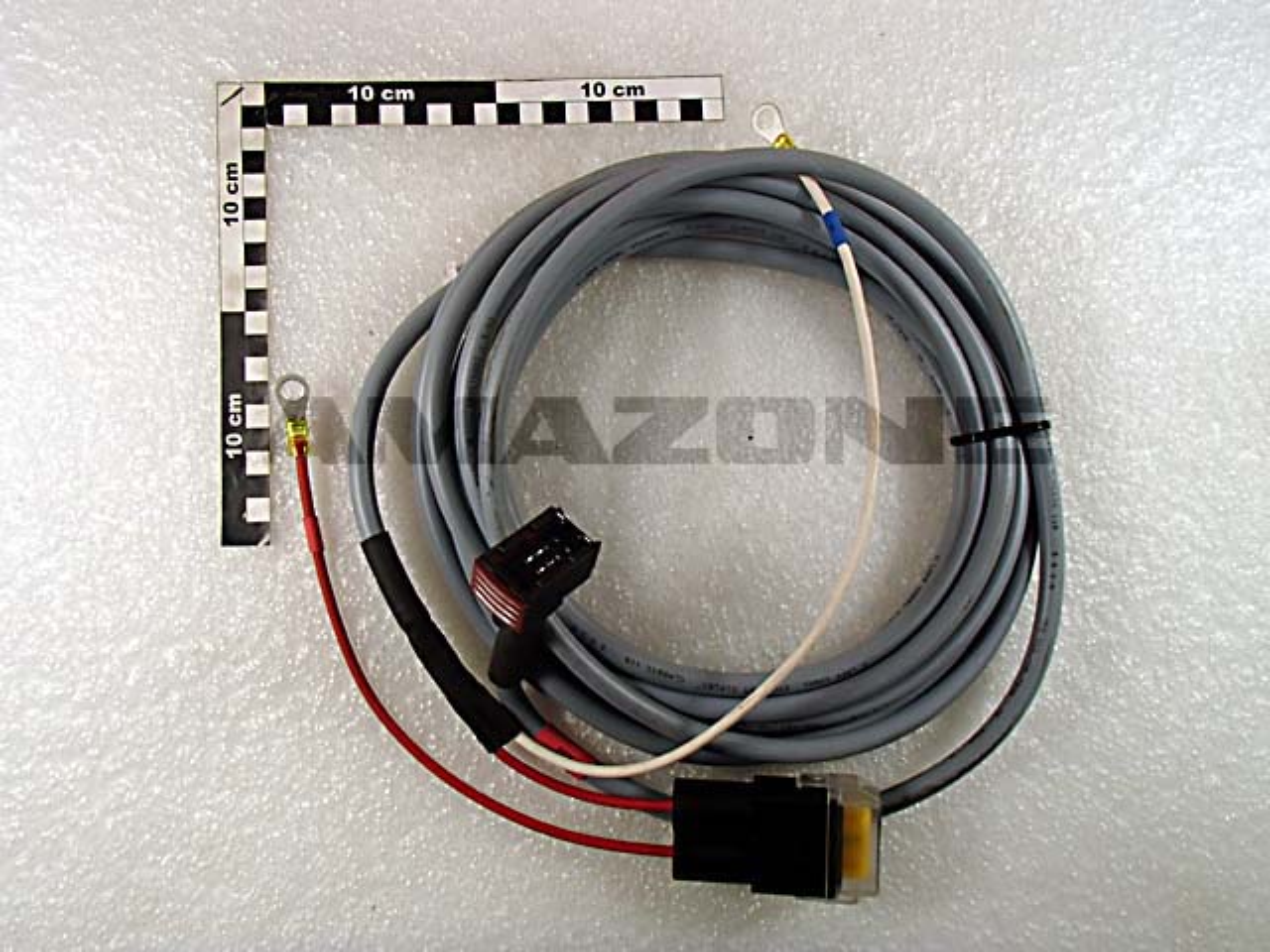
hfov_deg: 63.4
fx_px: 1027
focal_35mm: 28
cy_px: 476
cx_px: 635
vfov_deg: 49.7
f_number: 3.9
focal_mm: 5
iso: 100
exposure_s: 1/60
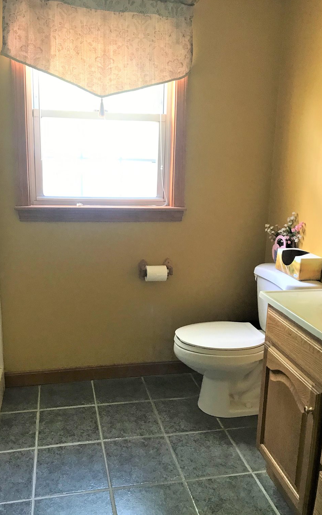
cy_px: 256
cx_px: 134
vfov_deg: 62.9
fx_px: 421
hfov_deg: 41.7
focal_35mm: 30
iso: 40
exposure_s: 1/20
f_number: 1.8
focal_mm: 3.99
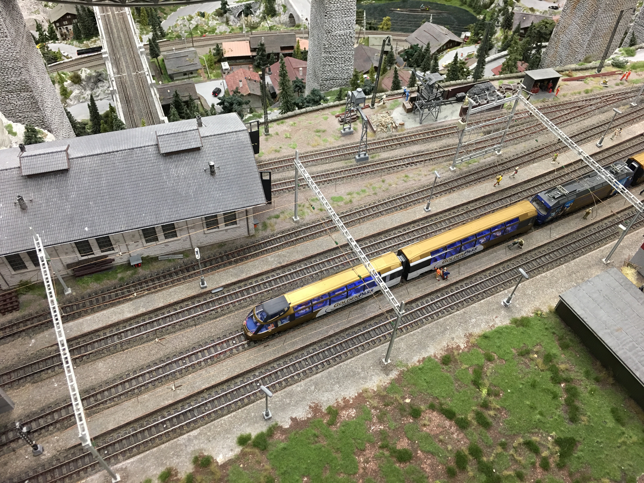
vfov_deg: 48.2
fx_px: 540
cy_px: 242
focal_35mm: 29
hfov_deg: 61.7
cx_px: 322
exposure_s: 1/17
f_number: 2.2
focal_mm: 4.15
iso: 50
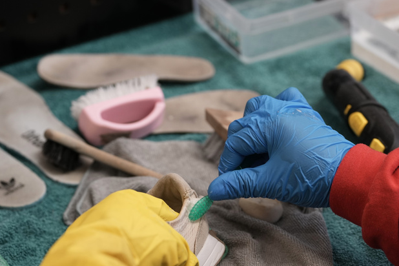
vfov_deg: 11.8
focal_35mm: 116
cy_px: 209
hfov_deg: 17.6
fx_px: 1286
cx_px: 171
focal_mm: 70
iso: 500
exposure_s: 1/200
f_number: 2.8
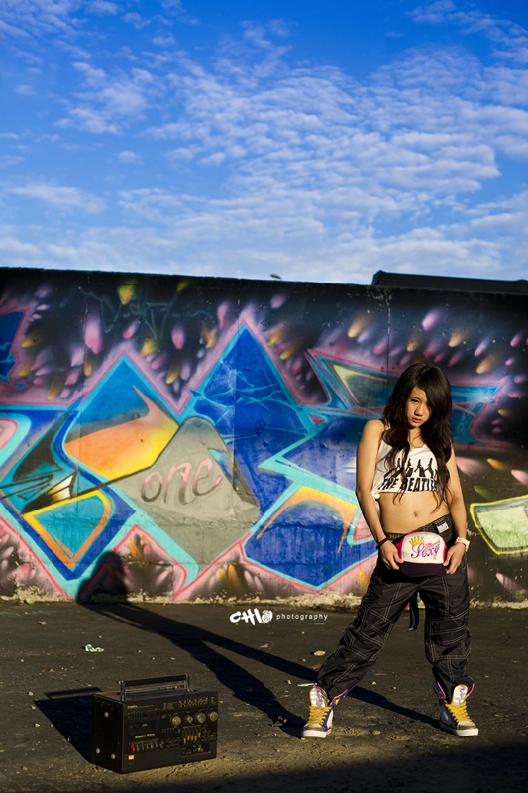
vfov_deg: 39.6
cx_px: 264
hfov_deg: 27.0
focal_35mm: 50
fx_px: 1100
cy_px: 396
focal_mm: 50
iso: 100
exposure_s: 1/1000
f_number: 3.5
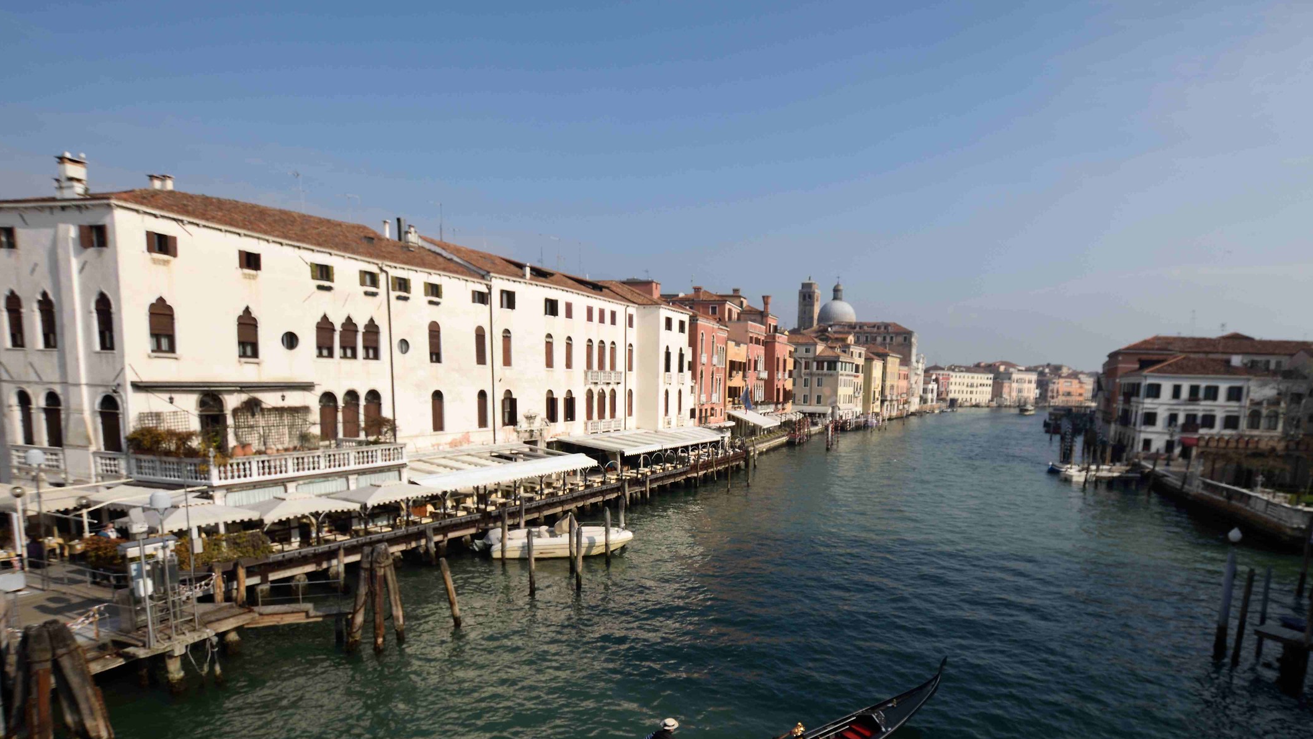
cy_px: 492
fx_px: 682
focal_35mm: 20
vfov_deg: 55.7
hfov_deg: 87.3
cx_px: 741
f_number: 7.1
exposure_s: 1/400
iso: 100
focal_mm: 11
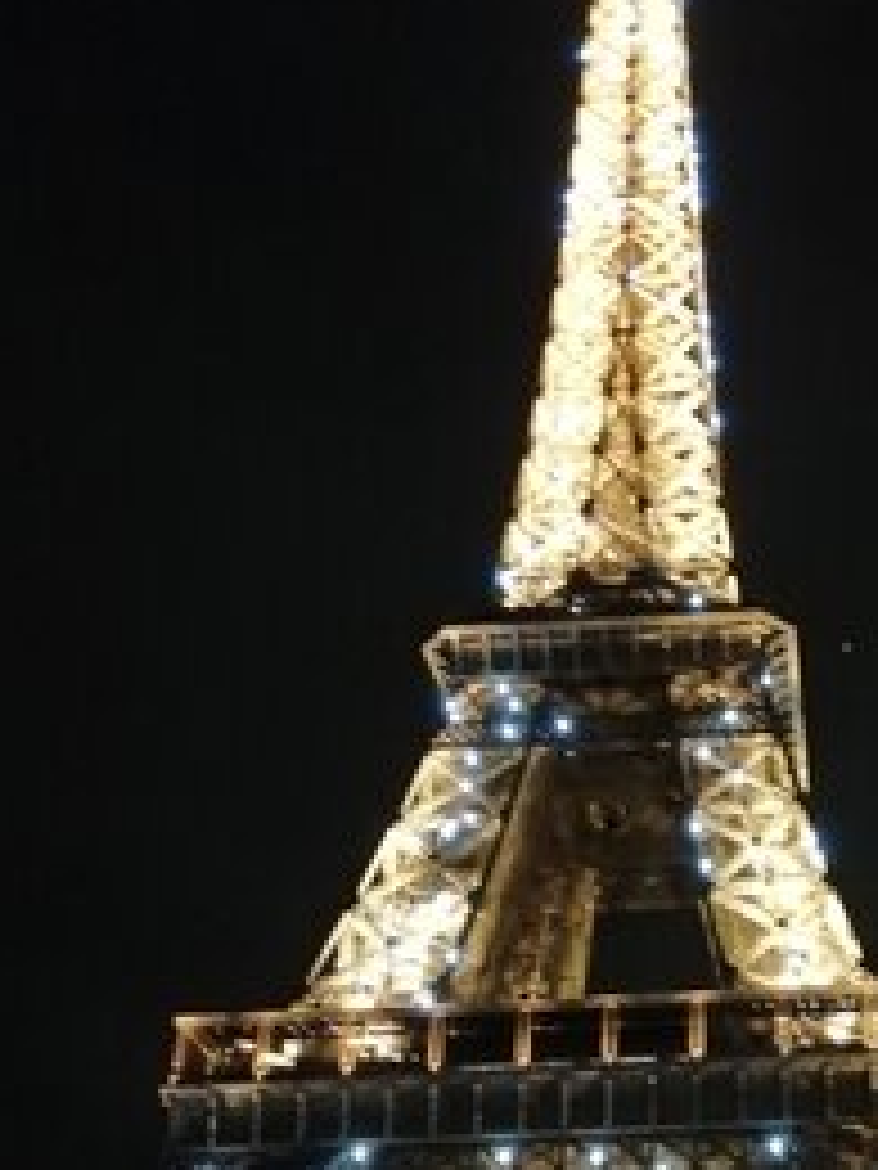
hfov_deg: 29.1
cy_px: 976
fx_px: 1623
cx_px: 788
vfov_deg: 37.8
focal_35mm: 48
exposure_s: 1/16.7
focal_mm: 3.46
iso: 400
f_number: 2.2
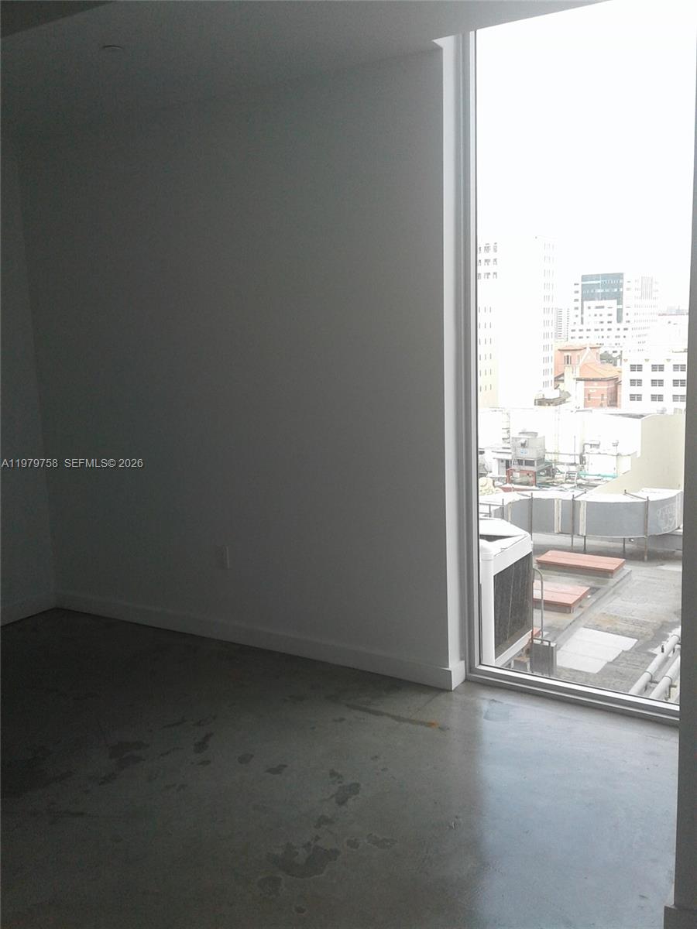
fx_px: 886
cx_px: 348
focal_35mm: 33
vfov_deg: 55.4
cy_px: 464
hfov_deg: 42.9
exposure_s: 1/148
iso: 50
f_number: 2.2
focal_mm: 3.3
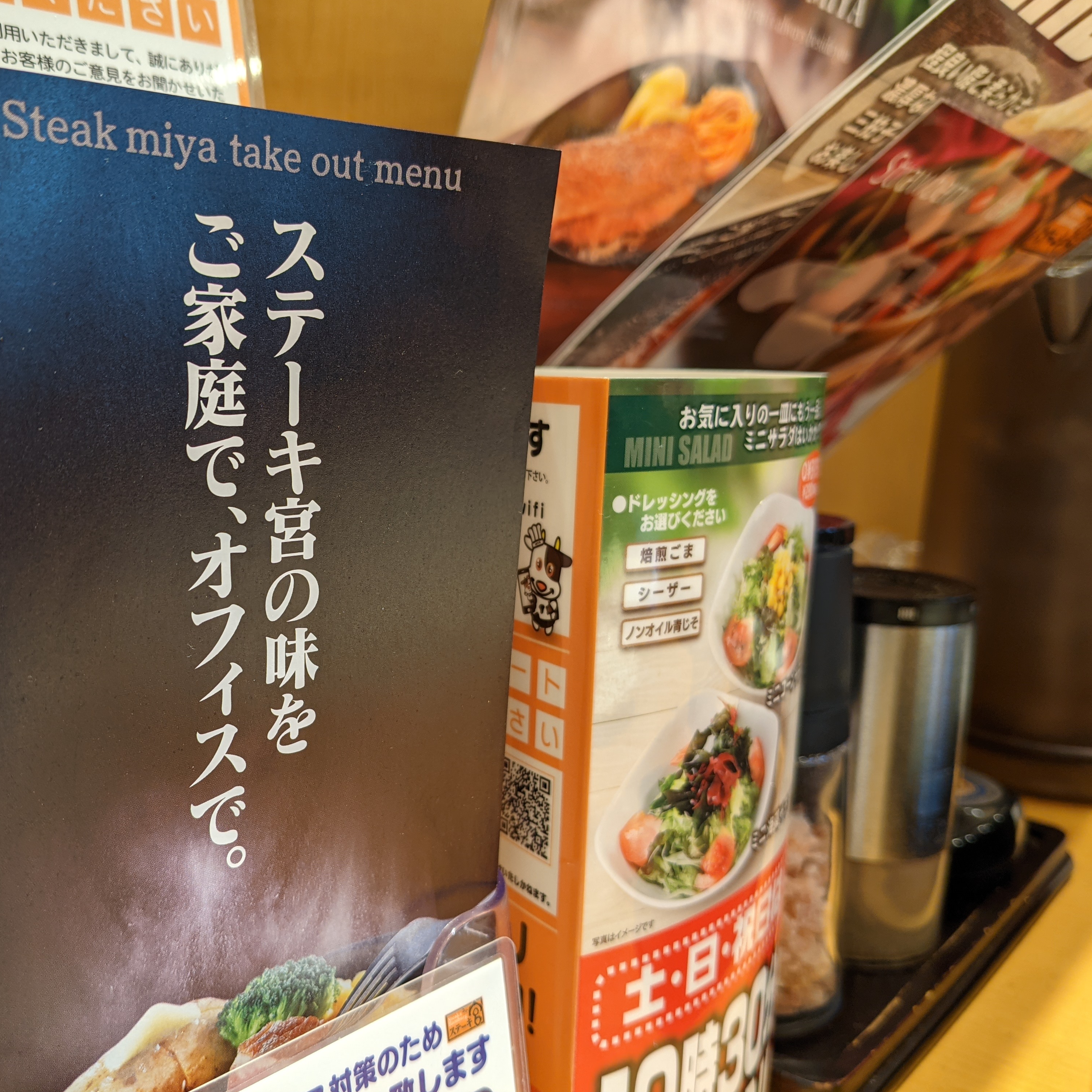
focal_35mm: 32
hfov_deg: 50.6
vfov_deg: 51.1
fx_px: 1142
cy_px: 544
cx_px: 405
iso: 56
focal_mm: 4.38
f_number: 1.73
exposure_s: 1/52.8
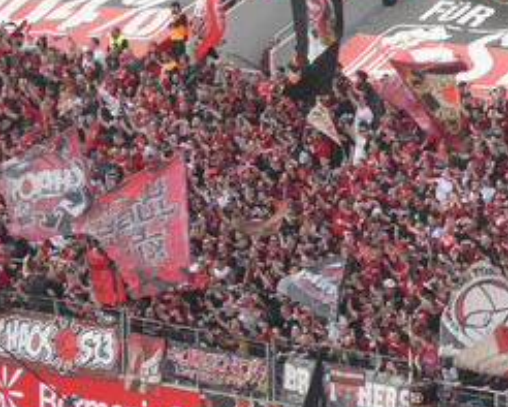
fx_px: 5159
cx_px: 487
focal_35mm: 343
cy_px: 236
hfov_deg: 5.6
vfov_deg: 4.5
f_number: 5.3
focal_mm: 24.2
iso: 100
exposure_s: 1/80
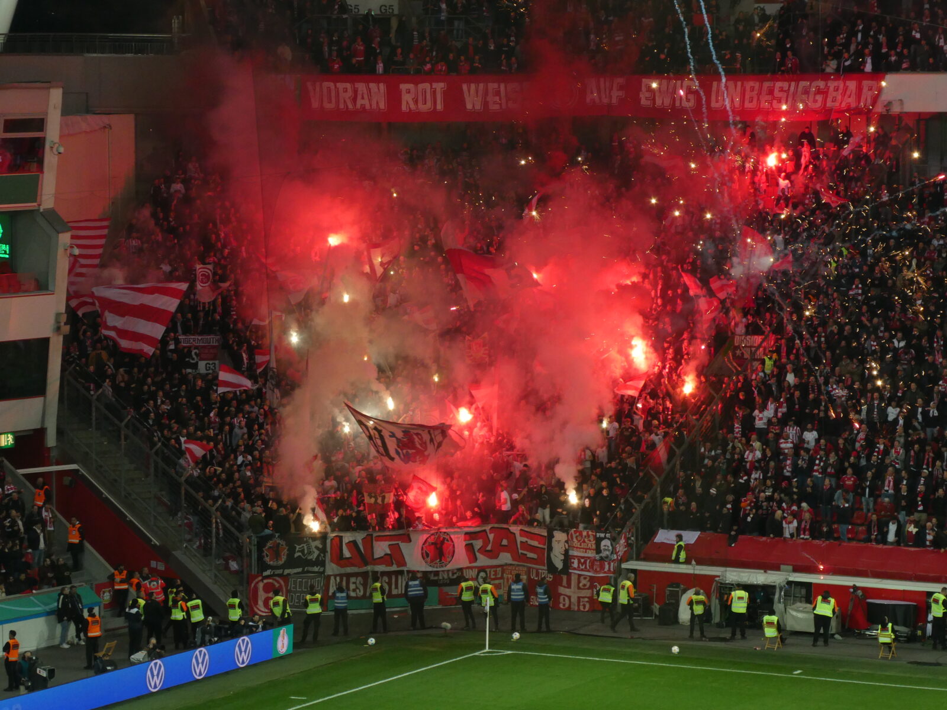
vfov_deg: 11.0
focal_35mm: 135
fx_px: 3693
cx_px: 474
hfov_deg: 14.6
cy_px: 355
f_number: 5.3
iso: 200
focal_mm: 24.2
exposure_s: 1/80
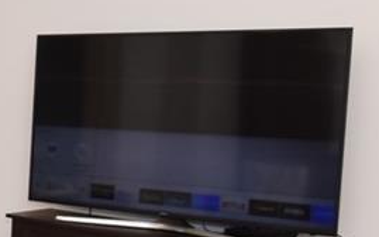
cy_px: 158
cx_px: -197
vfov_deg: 14.3
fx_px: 940
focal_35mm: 91
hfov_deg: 19.7
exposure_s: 1/60
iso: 360
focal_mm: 10
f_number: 4
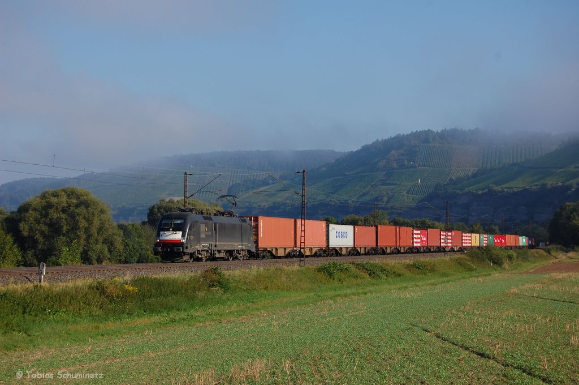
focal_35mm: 78
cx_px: 290
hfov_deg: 26.0
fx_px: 1253
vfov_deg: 17.4
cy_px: 192
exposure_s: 1/500
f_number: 9
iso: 200
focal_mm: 52
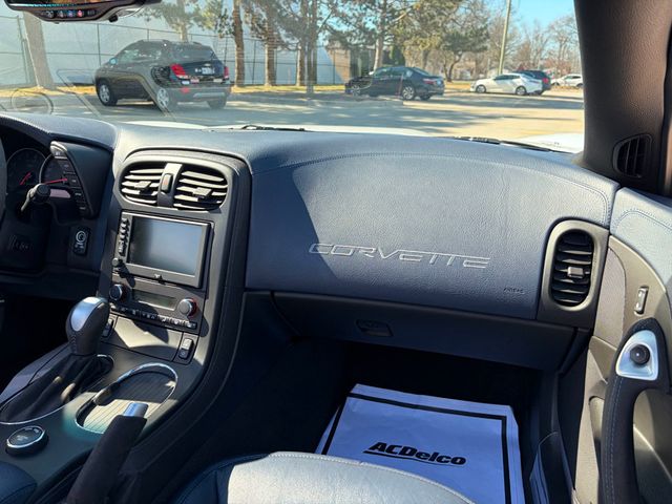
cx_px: 336
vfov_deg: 53.1
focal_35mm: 26
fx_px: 505
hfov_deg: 67.3
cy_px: 252
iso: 50
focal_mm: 5.96
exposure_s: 1/557
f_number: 1.6
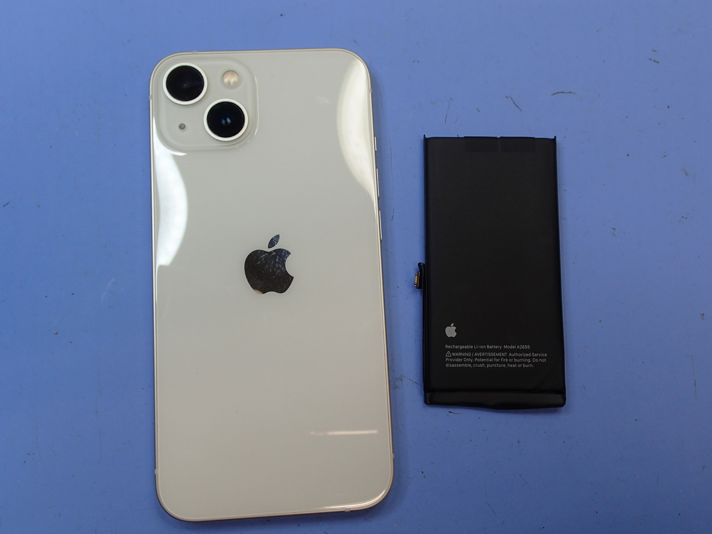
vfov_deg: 37.7
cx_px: 356
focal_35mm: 38
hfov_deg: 49.0
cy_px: 267
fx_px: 782
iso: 125
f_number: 3.5
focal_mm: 6.86
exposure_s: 1/80
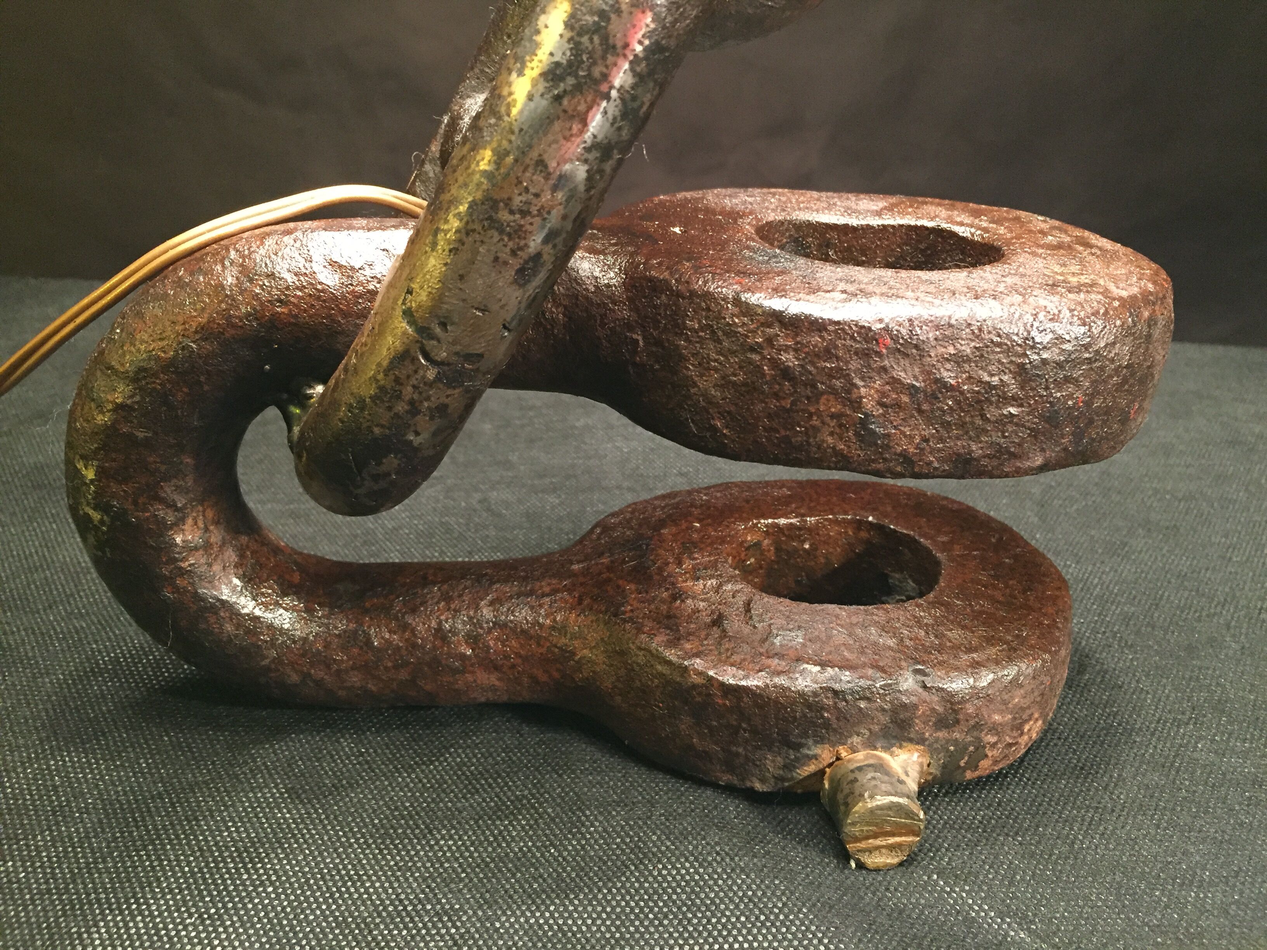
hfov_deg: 61.7
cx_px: 634
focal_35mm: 29
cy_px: 475
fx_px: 1061
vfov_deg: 48.2
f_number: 2.2
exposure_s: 1/17
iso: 250
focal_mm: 4.15
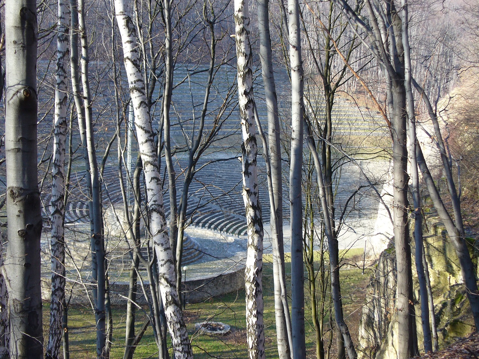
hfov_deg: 32.2
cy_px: 180
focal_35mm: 60
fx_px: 830
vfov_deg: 24.4
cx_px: 240
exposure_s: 1/125
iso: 80
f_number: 3.1
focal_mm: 9.9
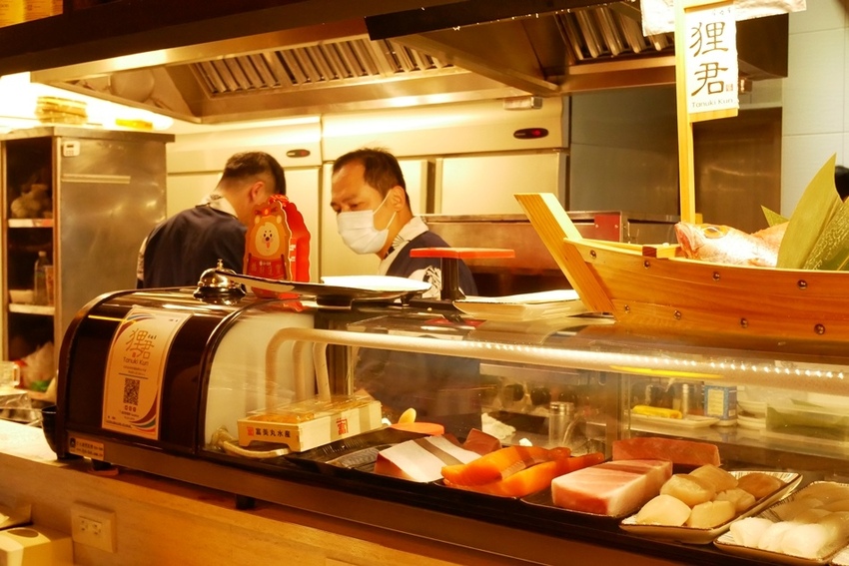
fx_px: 1109
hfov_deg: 41.9
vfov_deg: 28.7
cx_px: 424
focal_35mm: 47
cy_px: 283
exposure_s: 1/25
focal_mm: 23
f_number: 4.9
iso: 3200
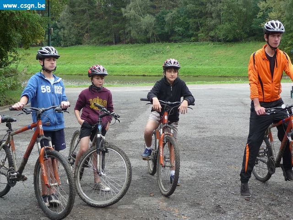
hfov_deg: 31.7
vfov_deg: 24.0
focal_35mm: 61
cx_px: 146
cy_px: 110
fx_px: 516
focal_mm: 7.6
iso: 100
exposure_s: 1/60
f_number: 4.1
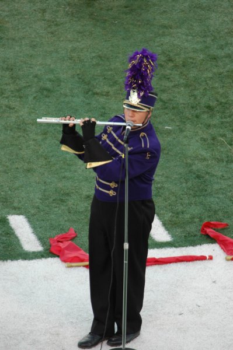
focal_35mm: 600
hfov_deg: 2.3
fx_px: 5835
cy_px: 175
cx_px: 116
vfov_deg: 3.4
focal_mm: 400
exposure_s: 1/60
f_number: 5.6
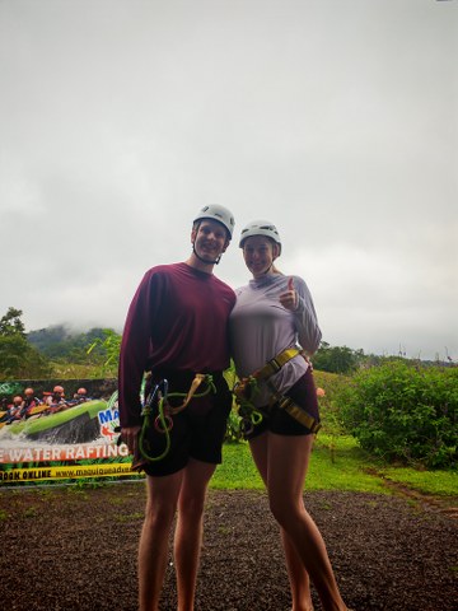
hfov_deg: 56.8
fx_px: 423
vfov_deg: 71.6
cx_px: 229
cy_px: 306
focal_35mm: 24
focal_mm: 6.12
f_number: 1.9
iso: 50
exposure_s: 1/100
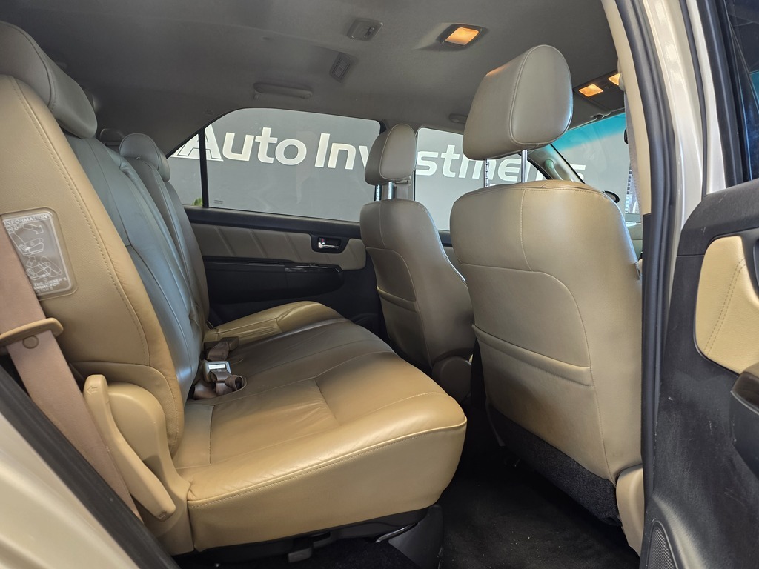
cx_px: 380
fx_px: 504
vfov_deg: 58.9
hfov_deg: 73.9
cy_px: 284
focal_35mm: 23
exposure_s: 1/100
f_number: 1.7
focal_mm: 6.25
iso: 125
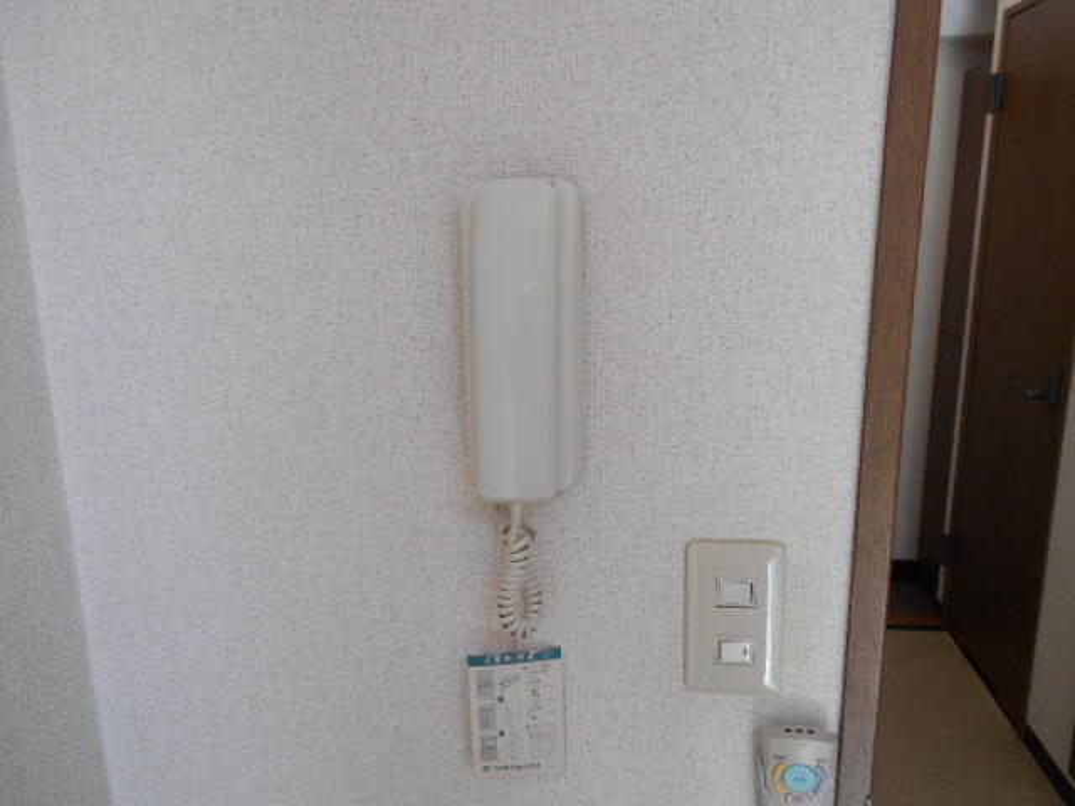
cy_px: 403
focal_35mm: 26
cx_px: 538
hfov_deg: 67.3
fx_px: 807
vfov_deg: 53.1
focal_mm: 4.6
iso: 100
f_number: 3.2
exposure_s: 1/30
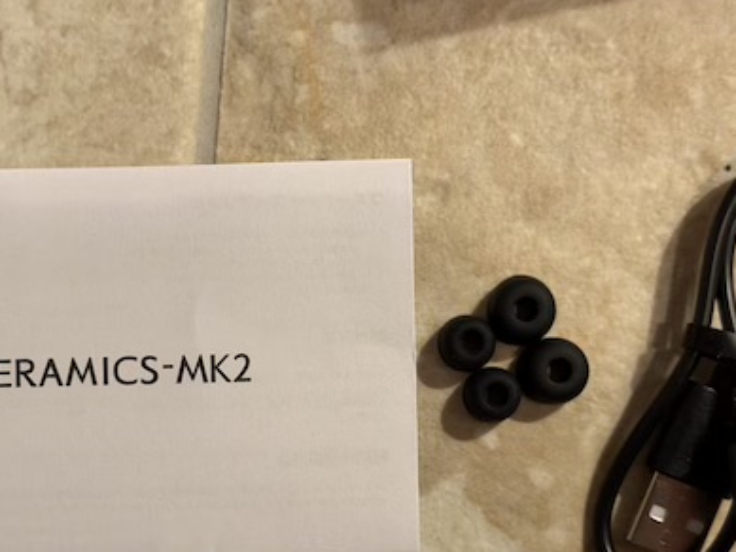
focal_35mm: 74
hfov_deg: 26.3
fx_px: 1574
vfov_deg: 19.9
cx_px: 316
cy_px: 329
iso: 250
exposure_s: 1/50
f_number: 1.78
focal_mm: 6.76
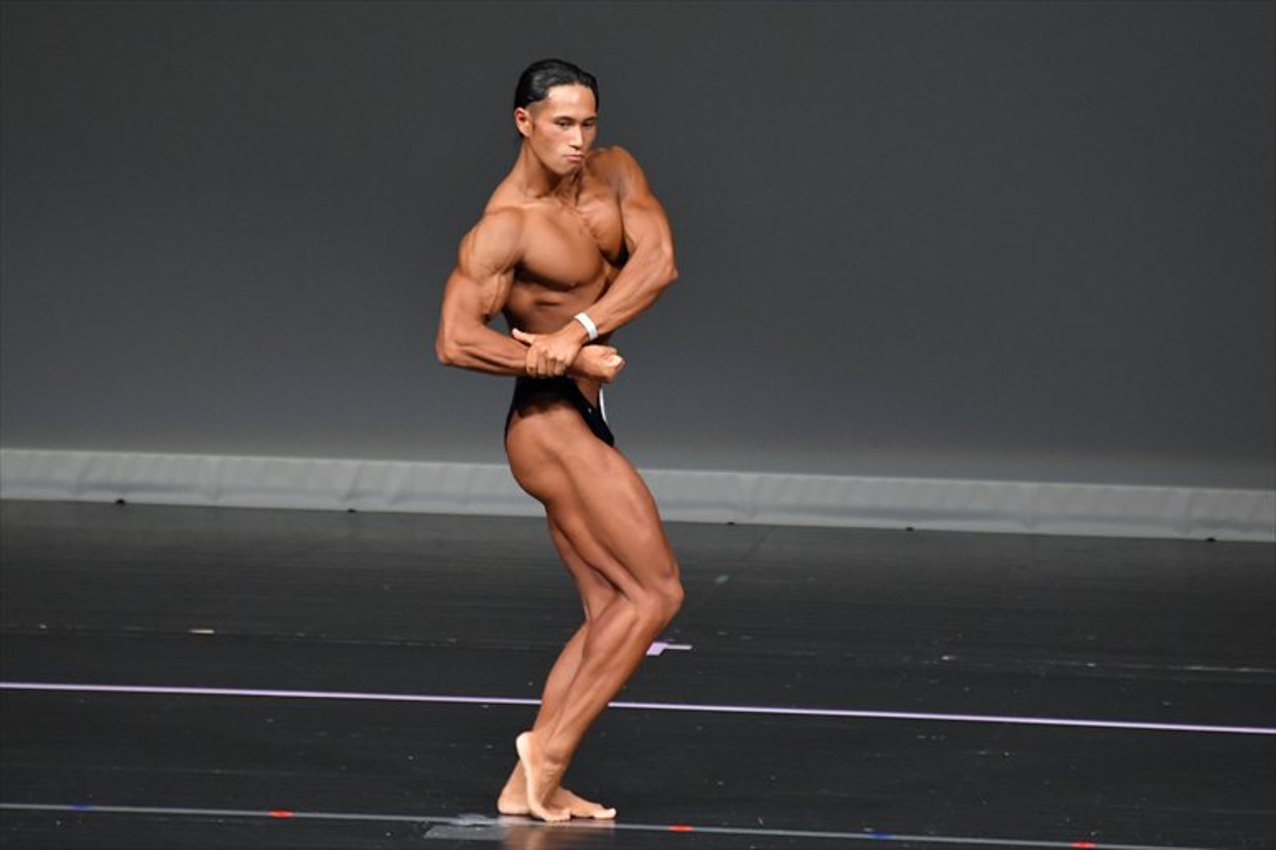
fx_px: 13285
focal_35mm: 375
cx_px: 638
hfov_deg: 5.5
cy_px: 425
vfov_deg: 3.7
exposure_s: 1/400
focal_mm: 250
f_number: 5.6
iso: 4000
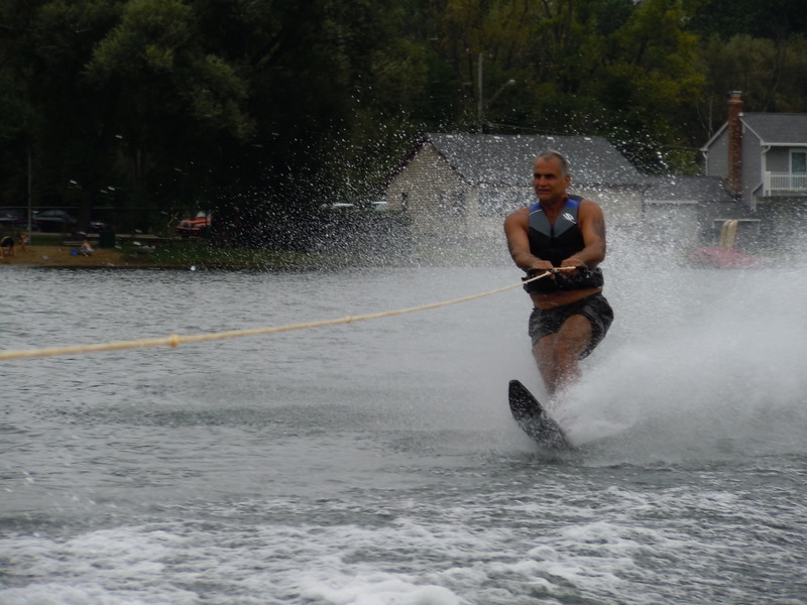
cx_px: 404
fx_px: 4569
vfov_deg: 7.6
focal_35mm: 196
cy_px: 302
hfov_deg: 10.1
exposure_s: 1/400
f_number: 5.6
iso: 100
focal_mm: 35
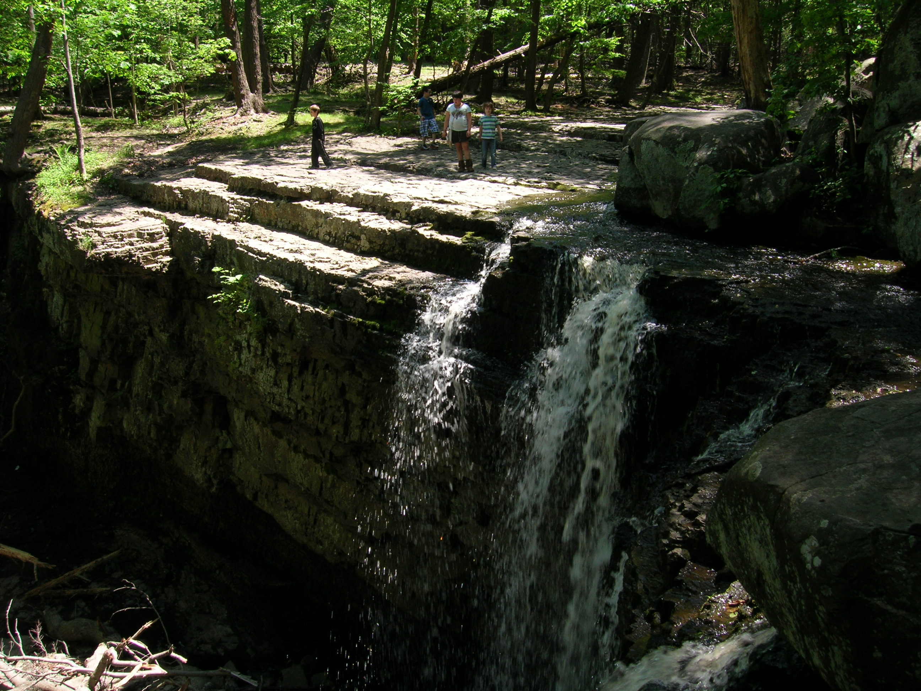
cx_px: 460
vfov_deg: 41.8
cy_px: 346
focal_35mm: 34
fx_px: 905
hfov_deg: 54.0
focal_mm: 5.7
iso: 50
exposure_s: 1/84.2
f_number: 4.9
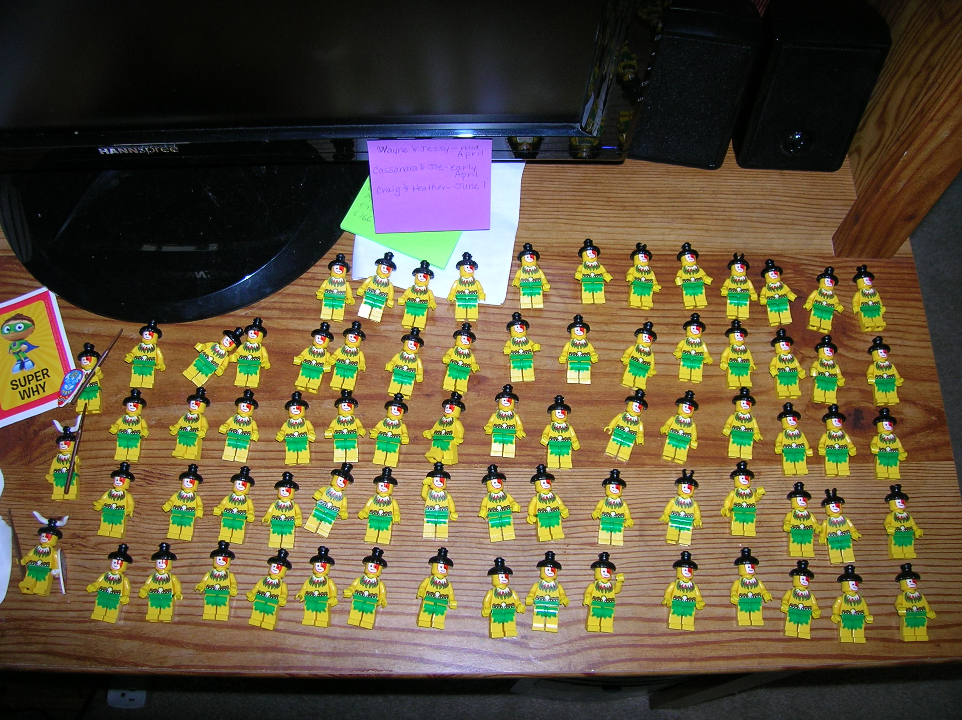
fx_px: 944
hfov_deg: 54.0
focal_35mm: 34
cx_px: 481
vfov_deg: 41.7
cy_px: 360
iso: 50
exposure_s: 1/60.1
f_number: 2.9
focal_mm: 5.7
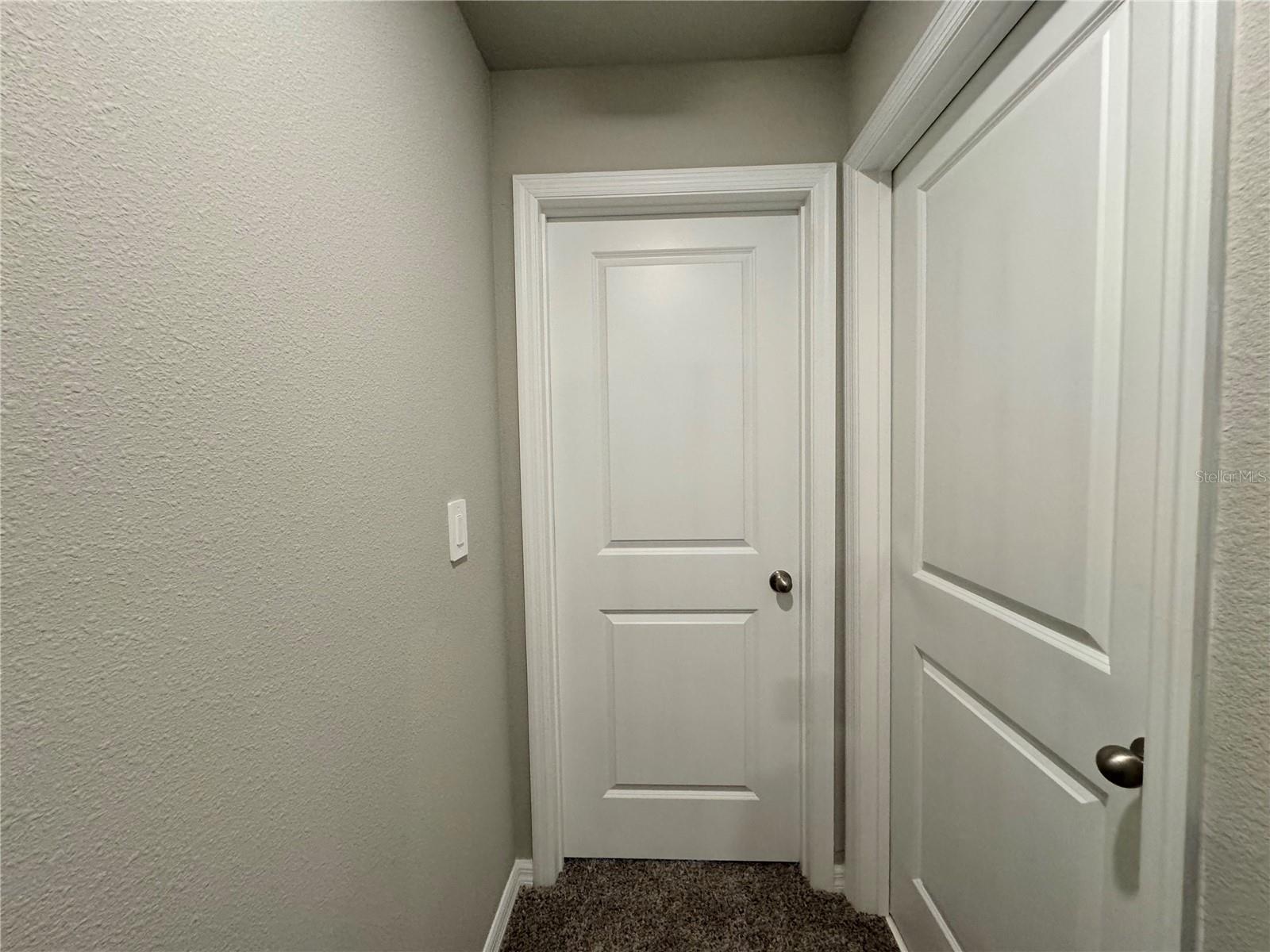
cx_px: 635
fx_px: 514
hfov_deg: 102.1
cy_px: 476
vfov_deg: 85.7
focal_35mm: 14
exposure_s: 1/120
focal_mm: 2.22
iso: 320
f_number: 2.2
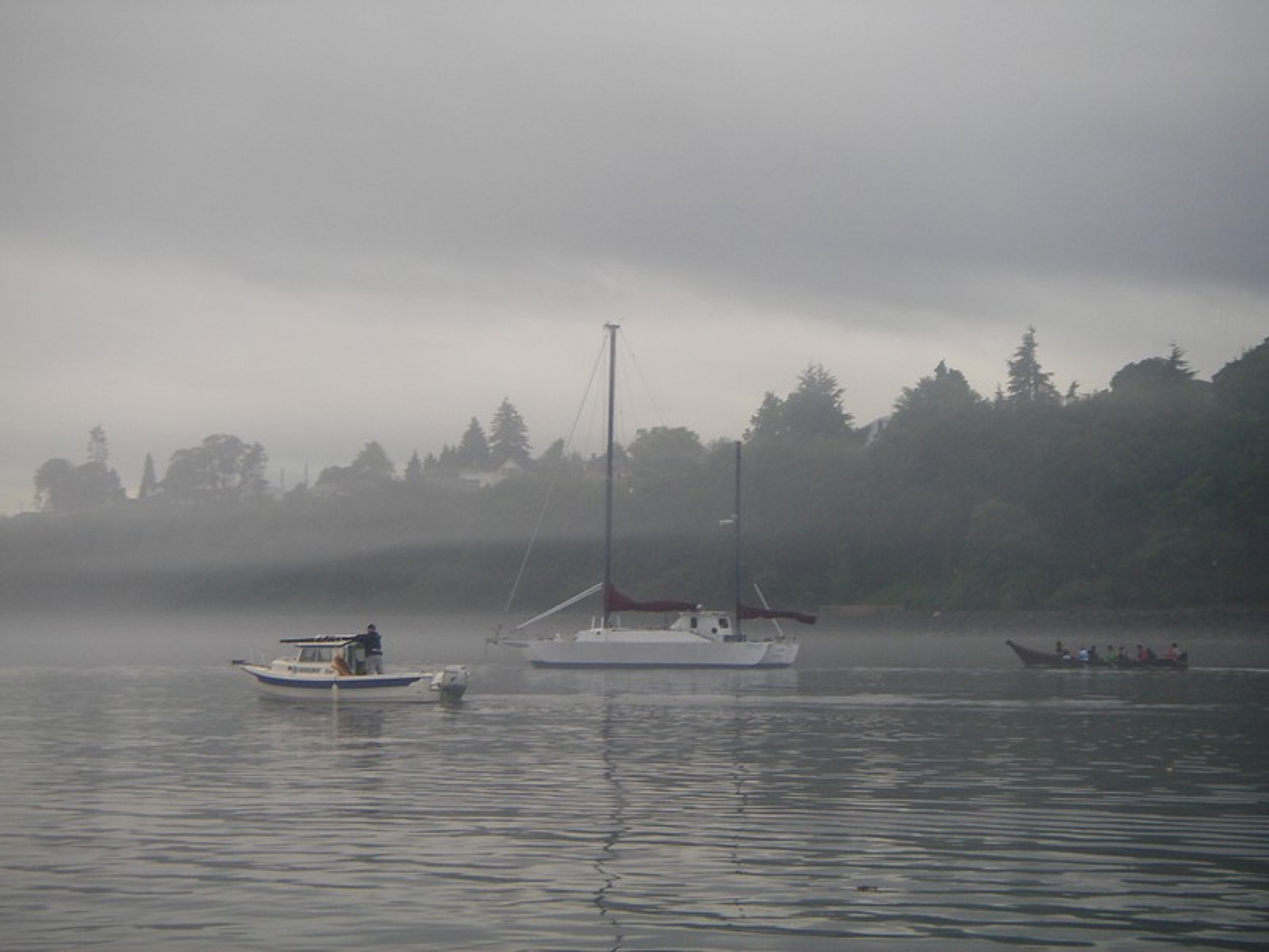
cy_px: 476
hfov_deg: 27.0
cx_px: 634
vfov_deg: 20.4
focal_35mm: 72
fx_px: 2639
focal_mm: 12
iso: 50
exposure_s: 1/60
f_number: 3.8
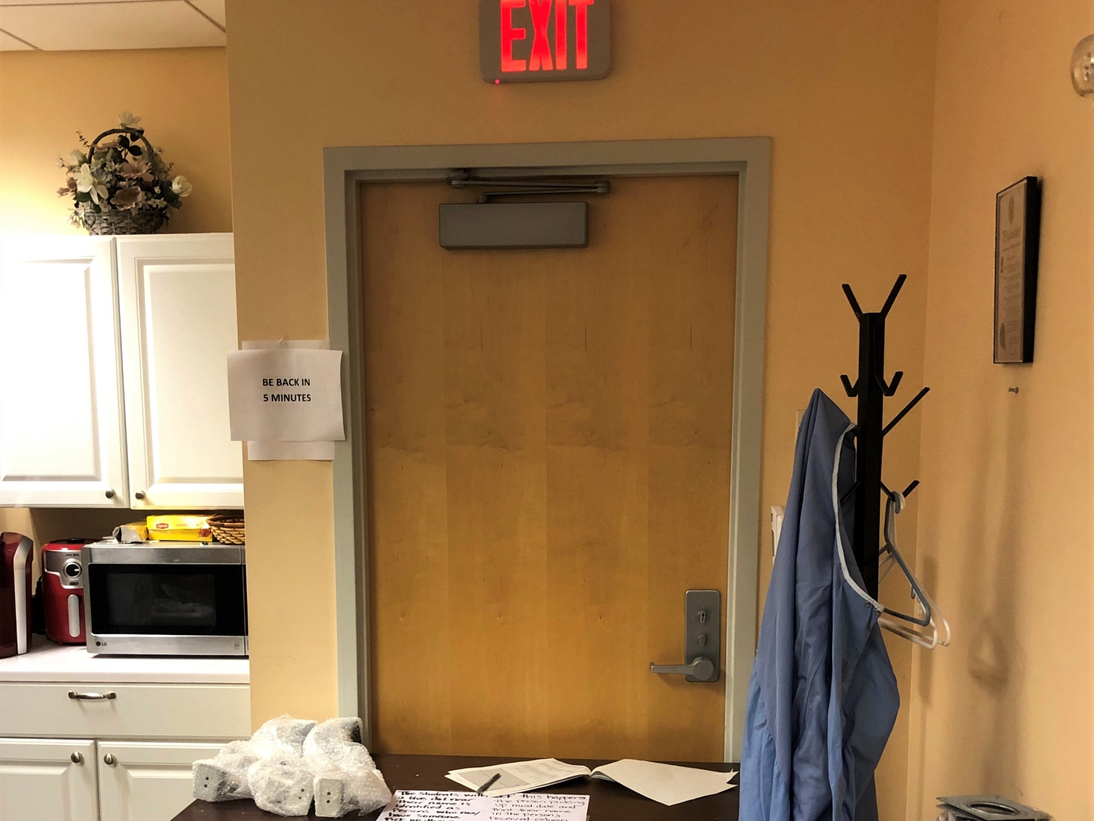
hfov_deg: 63.4
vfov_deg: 49.8
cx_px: 547
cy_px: 410
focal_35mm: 28
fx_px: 885
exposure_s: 1/15
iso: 50
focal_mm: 3.99
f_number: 1.8
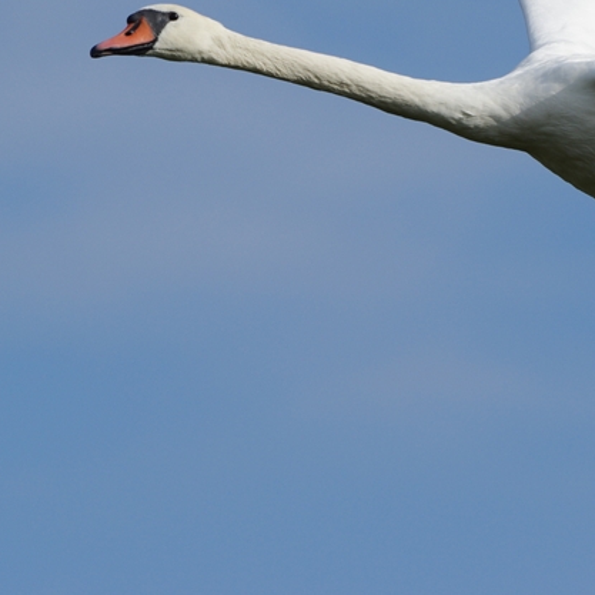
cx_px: 549
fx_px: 18844
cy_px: 128
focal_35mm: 969
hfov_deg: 1.8
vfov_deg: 1.8
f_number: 8
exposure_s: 1/1000
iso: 200
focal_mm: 310
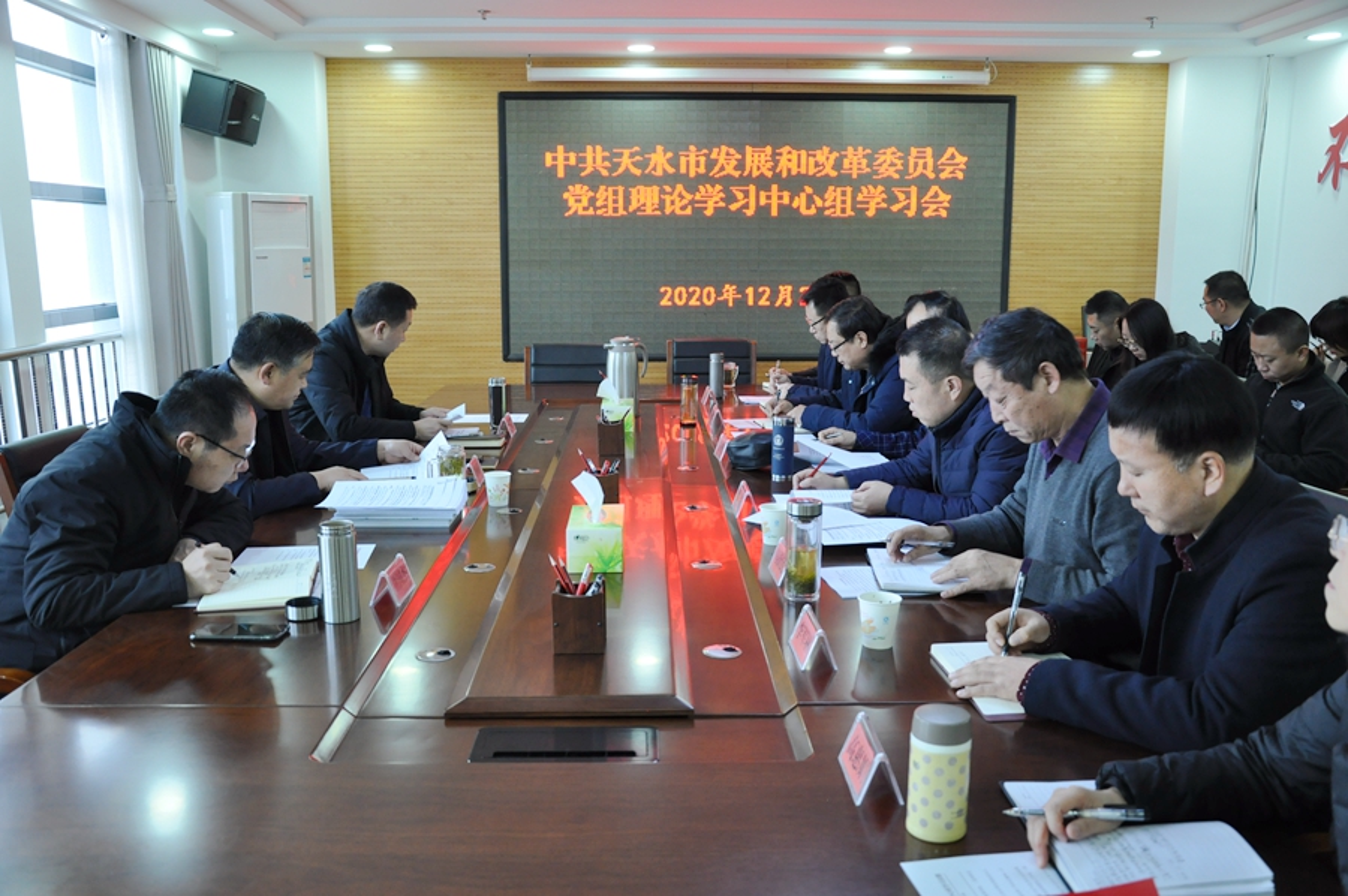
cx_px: 674
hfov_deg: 59.5
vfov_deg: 41.6
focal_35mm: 32
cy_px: 448
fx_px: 1178
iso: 800
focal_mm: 21
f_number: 3.8
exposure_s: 1/40
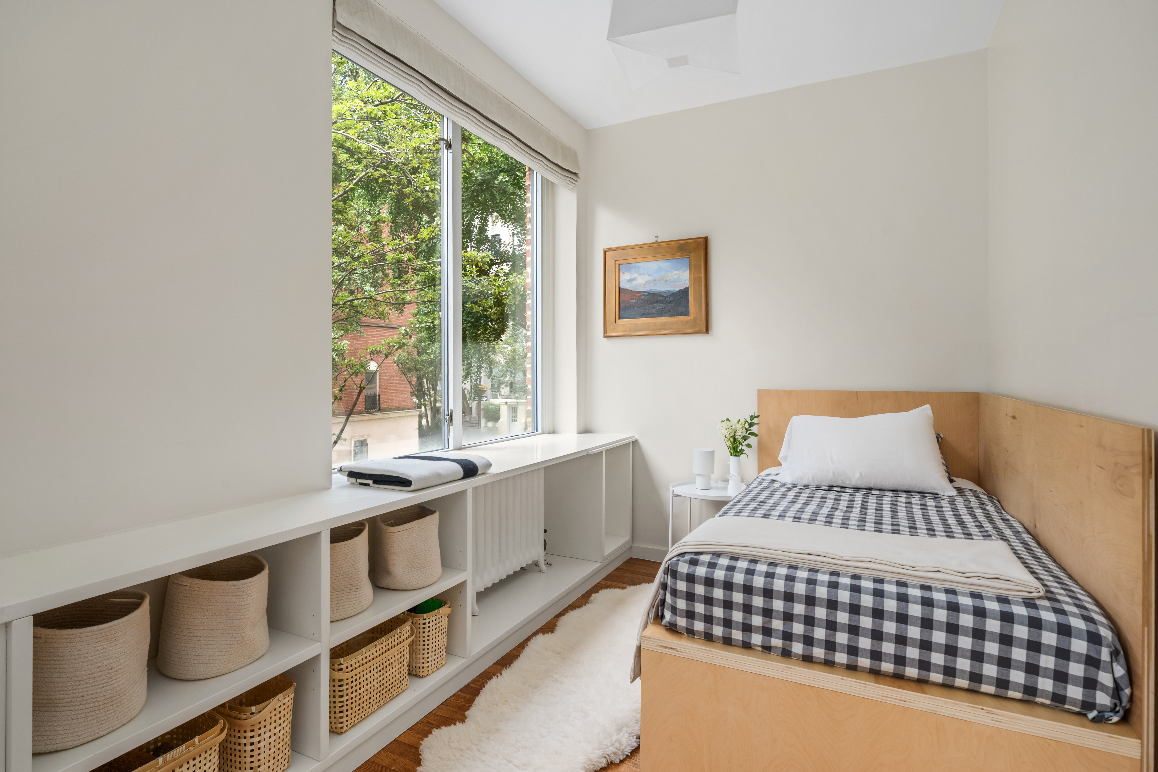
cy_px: 386
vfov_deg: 67.4
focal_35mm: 18
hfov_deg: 90.0
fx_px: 579
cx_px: 579
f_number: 11
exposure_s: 1/200
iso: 1250
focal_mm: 18
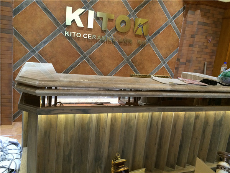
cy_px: 86
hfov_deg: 61.7
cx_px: 115
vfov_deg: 48.2
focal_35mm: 29
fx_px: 193
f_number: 2.2
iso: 200
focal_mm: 4.15
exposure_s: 1/30
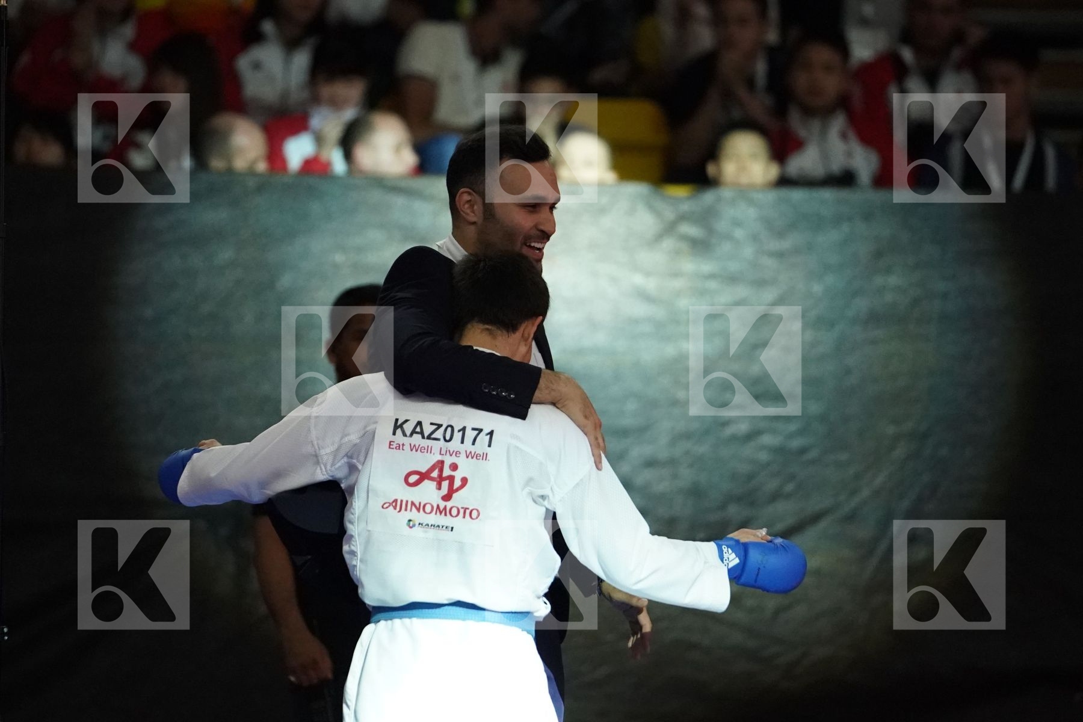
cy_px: 361
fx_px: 8934
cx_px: 542
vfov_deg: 4.6
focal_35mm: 297
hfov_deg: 6.9
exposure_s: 1/1000
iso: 6400
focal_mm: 198
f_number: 2.8
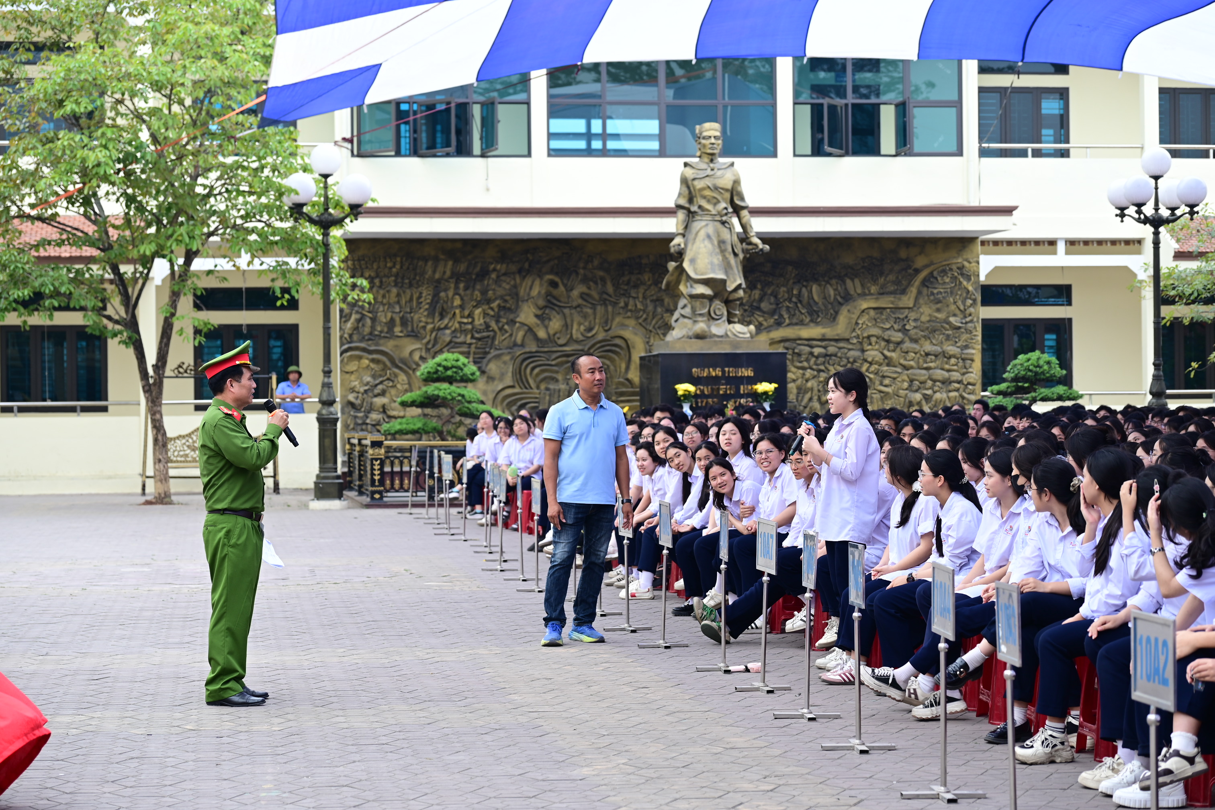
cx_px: 608
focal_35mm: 69
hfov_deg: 29.2
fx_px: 2329
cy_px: 405
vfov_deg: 19.7
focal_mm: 69
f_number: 4
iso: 125
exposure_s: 1/100
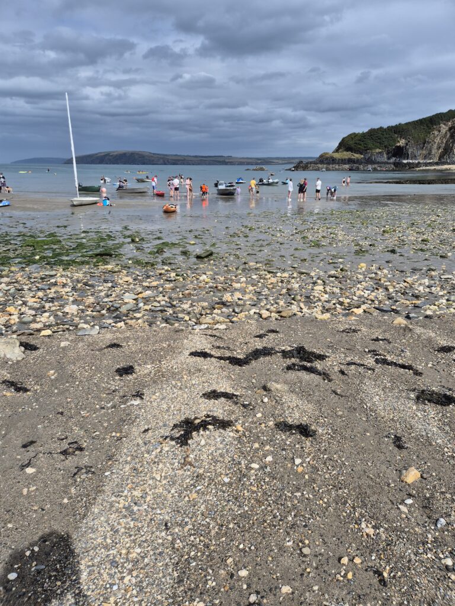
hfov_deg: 58.9
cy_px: 303
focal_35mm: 23
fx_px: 403
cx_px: 228
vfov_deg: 73.9
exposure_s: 1/2904
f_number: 1.8
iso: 25
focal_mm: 5.4
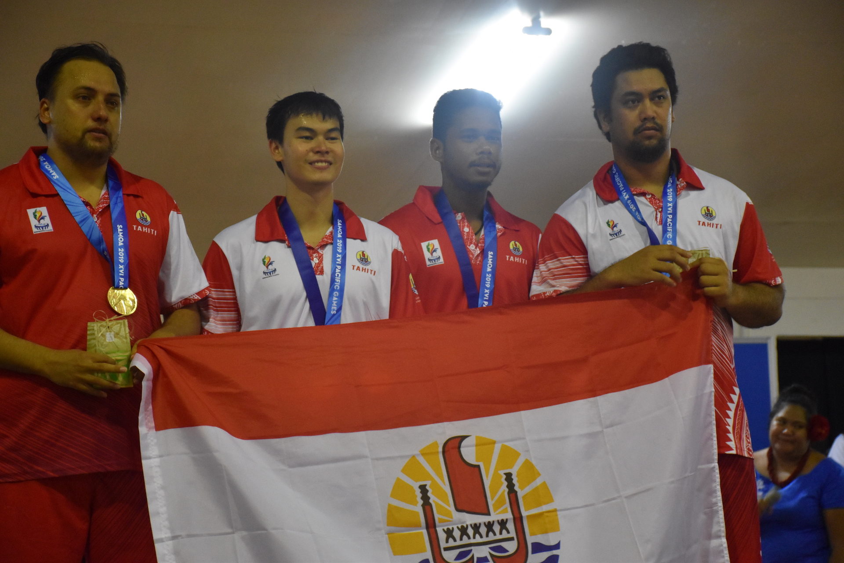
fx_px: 2461
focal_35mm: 105
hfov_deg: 19.5
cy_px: 282
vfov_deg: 13.0
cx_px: 422
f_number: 5
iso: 2200
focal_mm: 70
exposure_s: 1/60
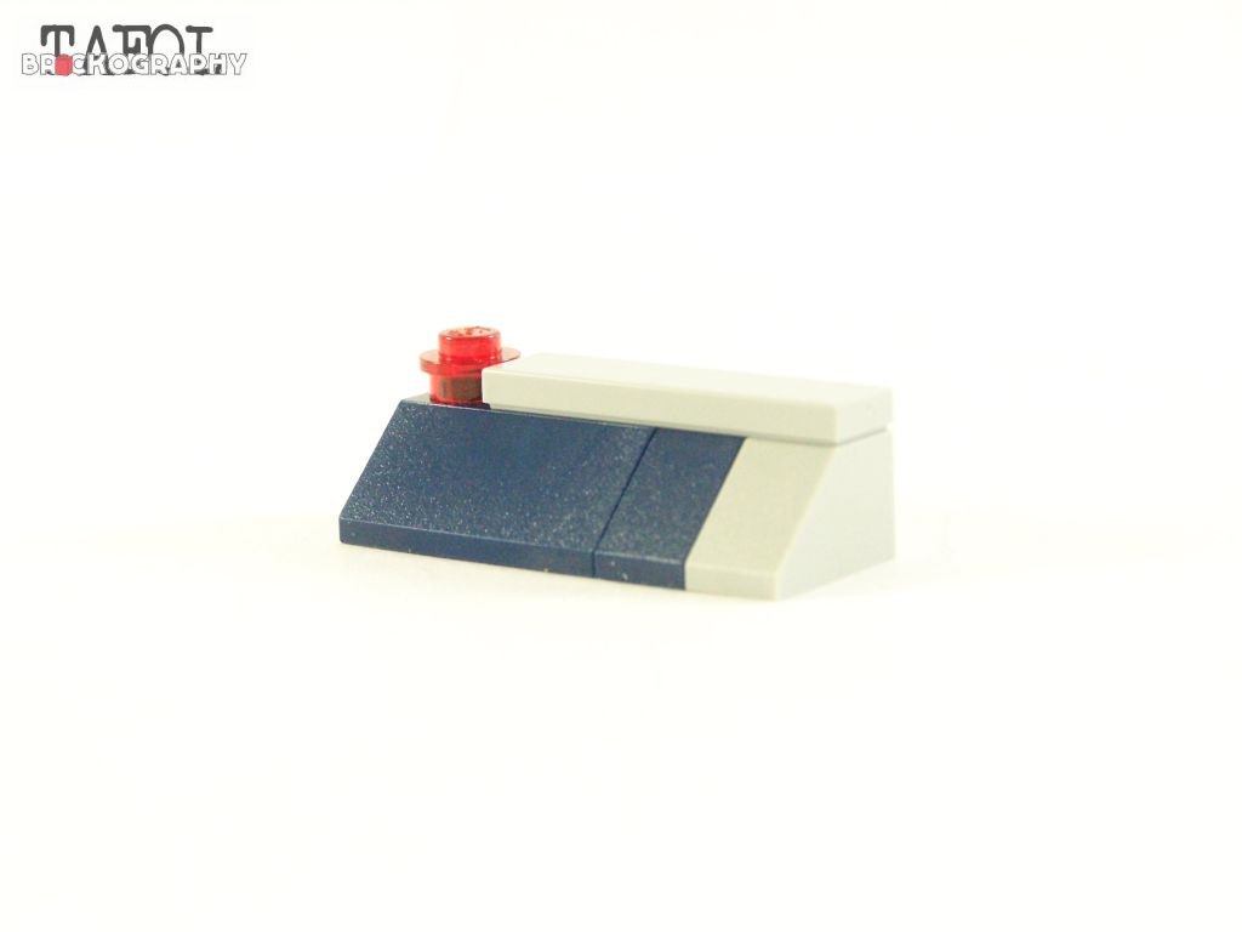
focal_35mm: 117
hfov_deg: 16.8
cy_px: 466
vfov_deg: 12.7
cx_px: 621
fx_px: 4198
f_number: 3.6
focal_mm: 19.4
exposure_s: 1/60
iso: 400
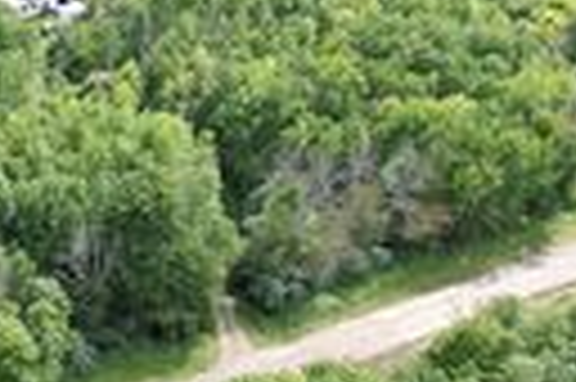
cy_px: 254
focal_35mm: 74
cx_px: -382
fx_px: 1182
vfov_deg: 18.3
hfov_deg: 21.1
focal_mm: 8.38
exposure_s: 1/640
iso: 100
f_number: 2.8
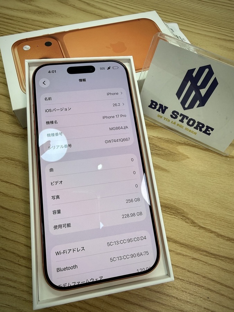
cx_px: 117
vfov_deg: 71.6
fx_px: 216
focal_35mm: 24
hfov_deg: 56.8
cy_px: 156
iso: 64
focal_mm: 2.22
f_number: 2.2
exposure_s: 1/120
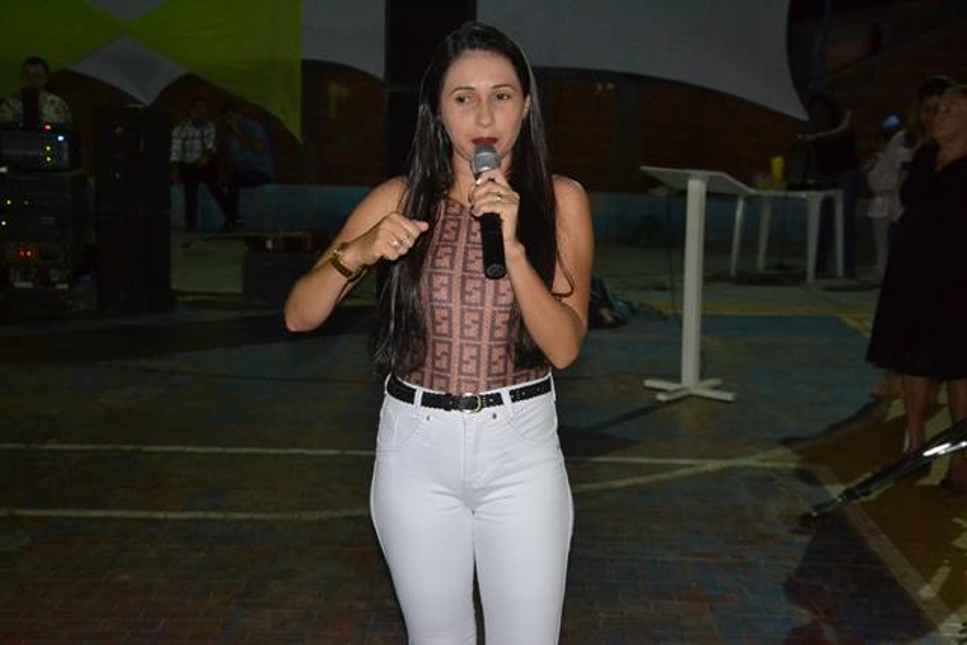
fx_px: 1531
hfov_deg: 35.0
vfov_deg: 23.8
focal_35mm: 57
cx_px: 484
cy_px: 322
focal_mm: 38
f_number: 4.5
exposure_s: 1/60
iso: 3200
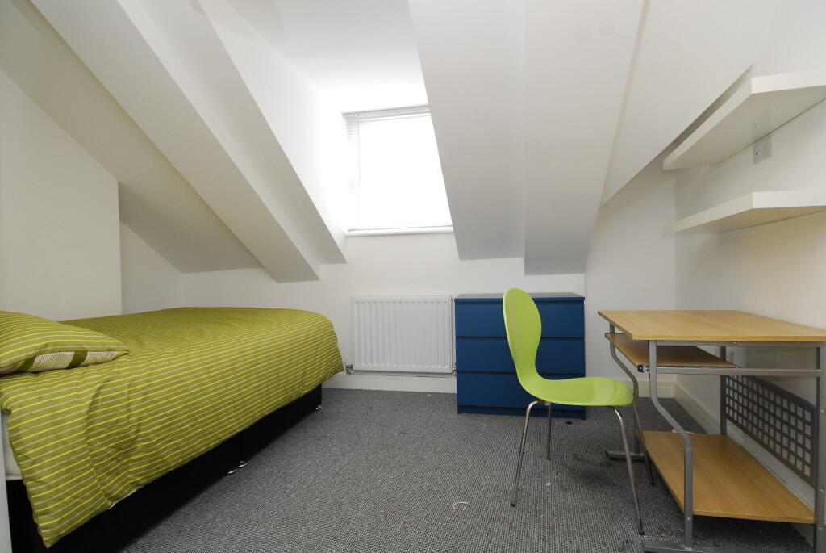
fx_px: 413
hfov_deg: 89.9
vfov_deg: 67.5
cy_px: 276
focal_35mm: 18
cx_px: 413
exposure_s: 1/80
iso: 400
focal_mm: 12
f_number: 5.6
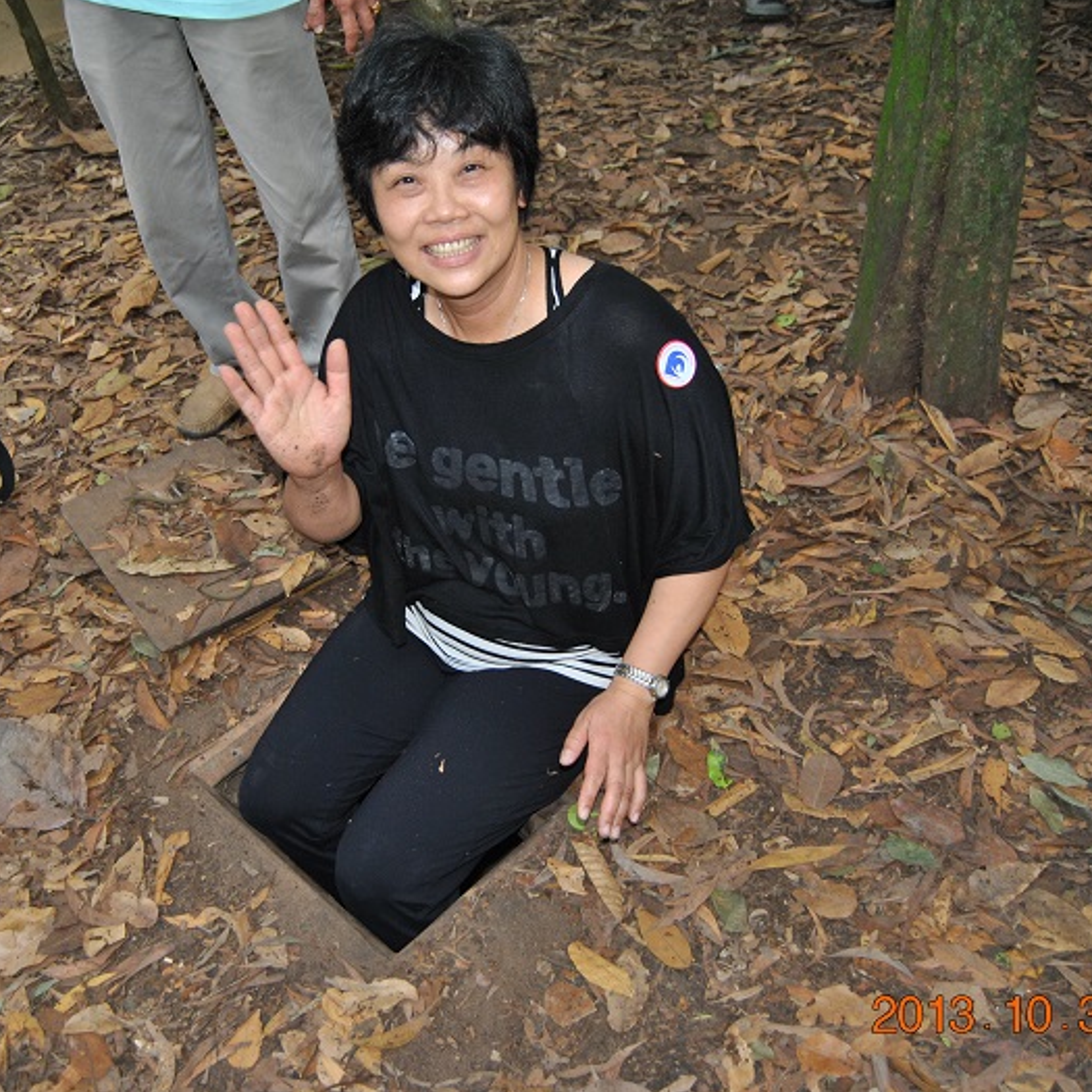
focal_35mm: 35
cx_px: 456
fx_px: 1249
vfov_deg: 47.2
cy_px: 542
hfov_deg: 47.0
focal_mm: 18
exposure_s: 1/60
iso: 200
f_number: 3.5
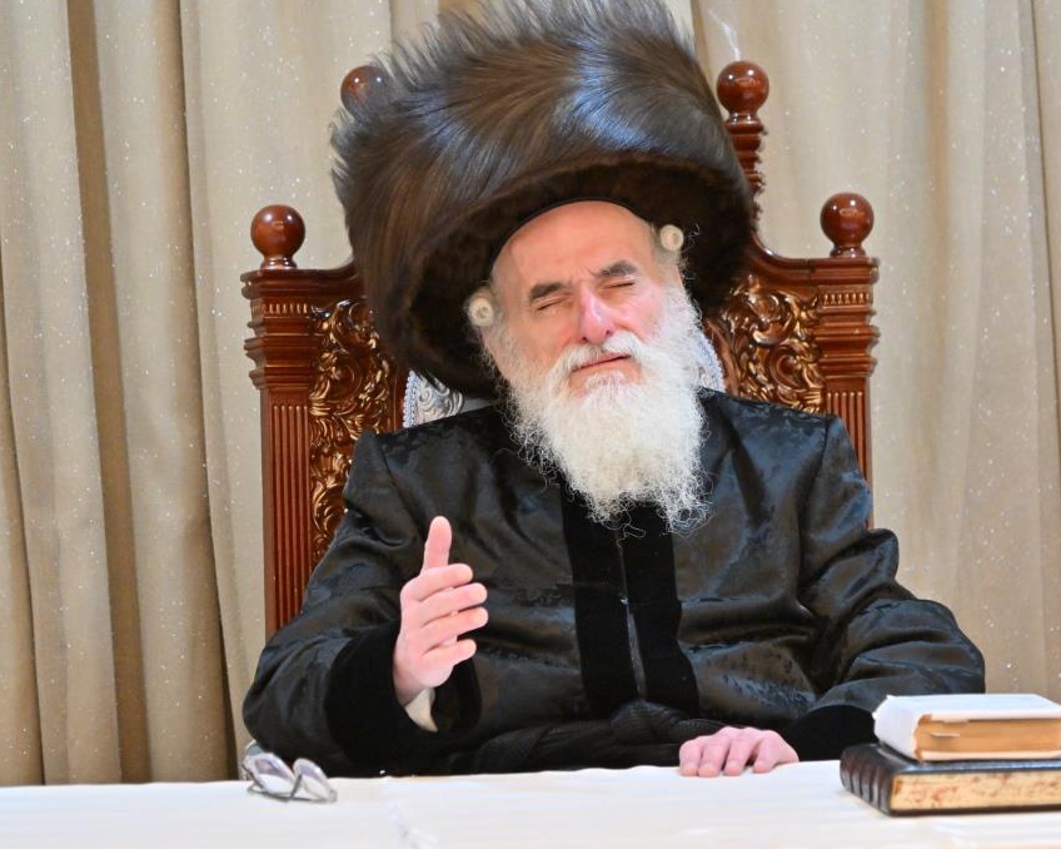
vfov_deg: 7.6
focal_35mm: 204
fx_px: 6404
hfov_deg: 9.5
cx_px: 609
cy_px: 423
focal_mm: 120
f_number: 4
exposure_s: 1/200
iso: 2000
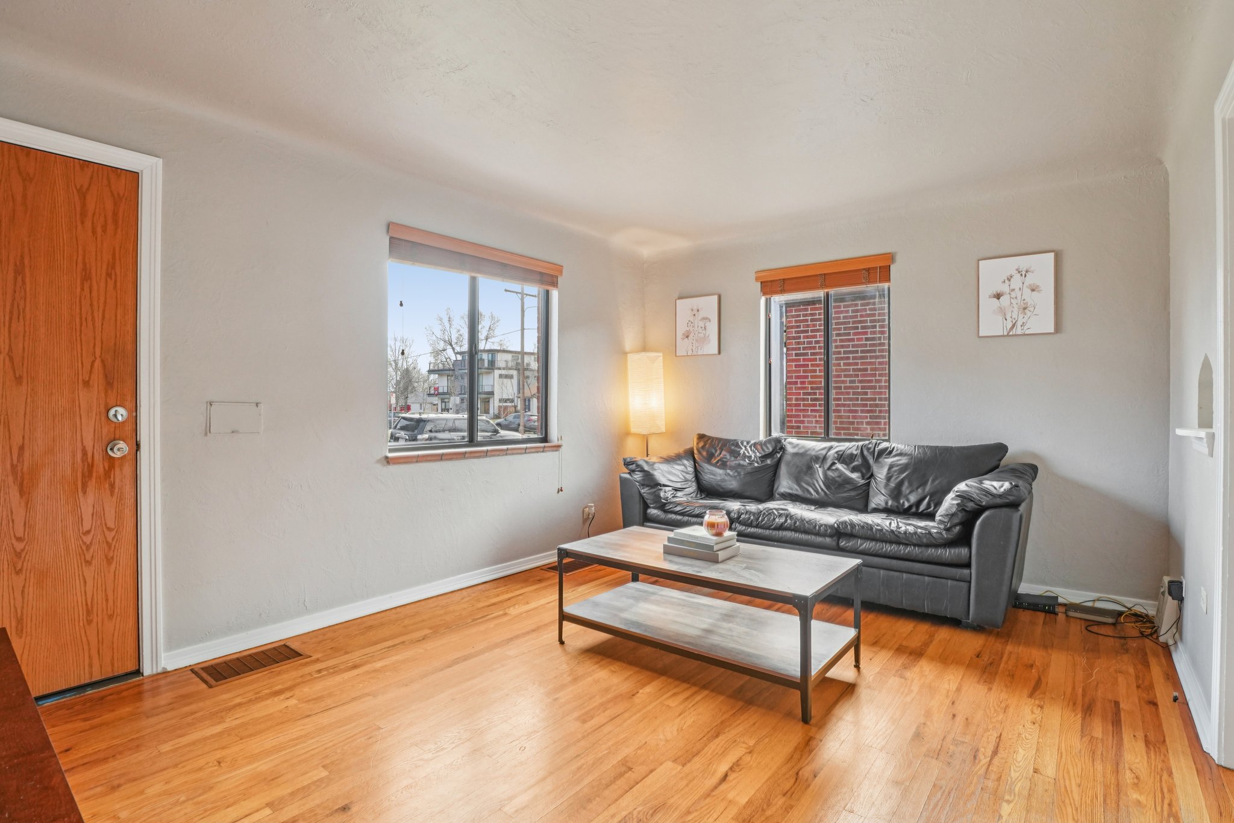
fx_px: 565
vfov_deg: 72.0
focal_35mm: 16
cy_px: 412
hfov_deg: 95.0
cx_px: 617
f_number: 8
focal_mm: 11
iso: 400
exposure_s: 1/30
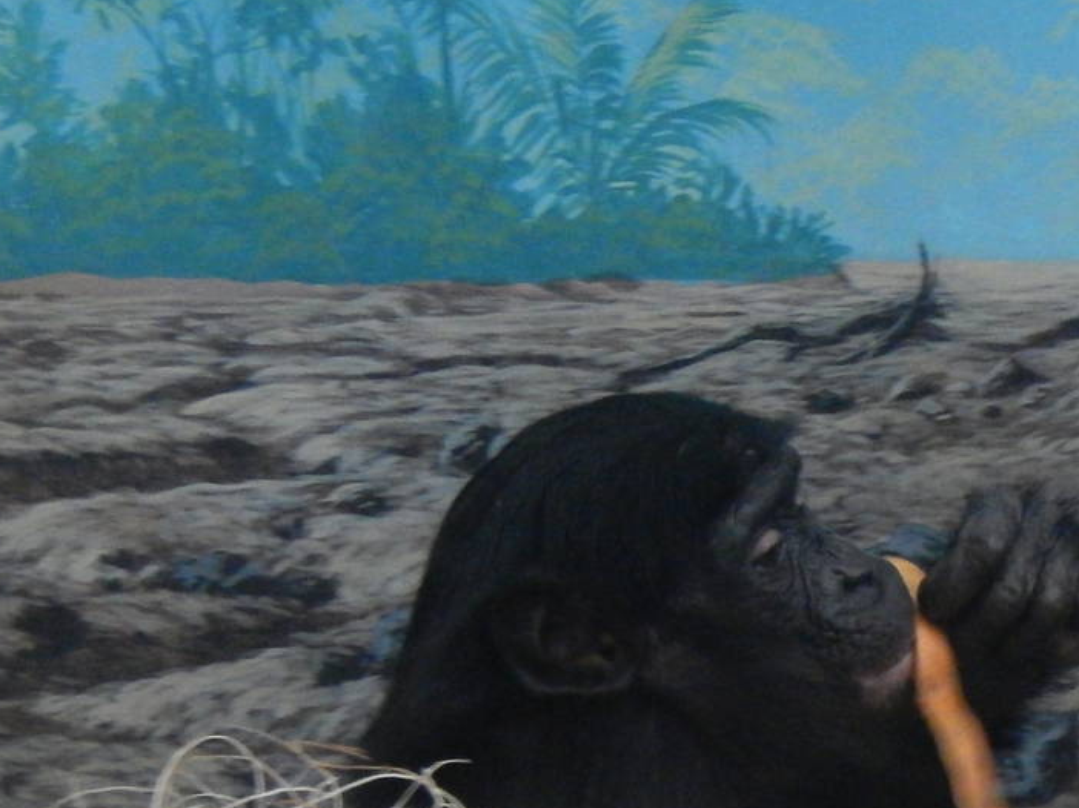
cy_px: 610
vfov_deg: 3.6
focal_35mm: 415
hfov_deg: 4.8
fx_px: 12931
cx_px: 1008
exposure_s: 1/15
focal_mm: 32.8
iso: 800
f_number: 5.3
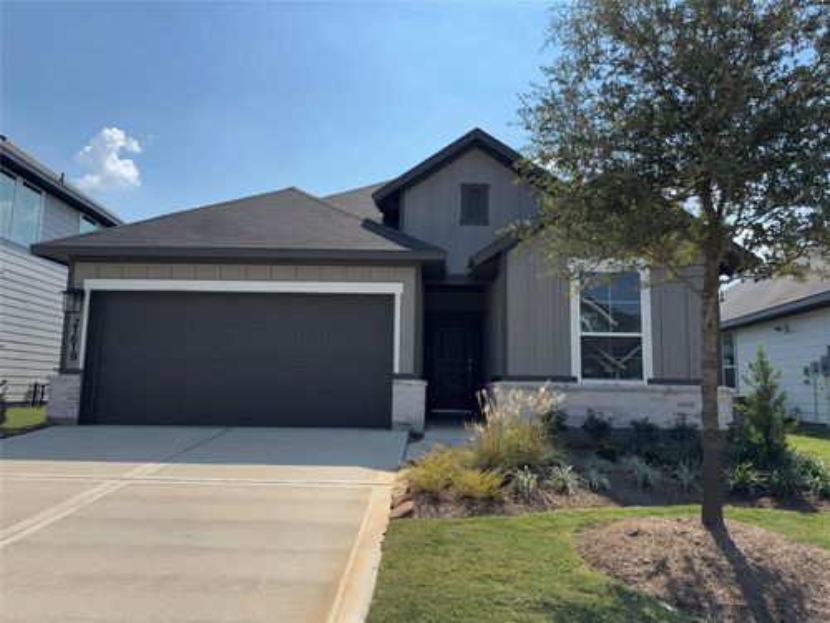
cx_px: 415
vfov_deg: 56.8
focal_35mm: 24
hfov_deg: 71.6
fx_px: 575
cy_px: 312
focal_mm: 6.76
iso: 80
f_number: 1.78
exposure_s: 1/7092
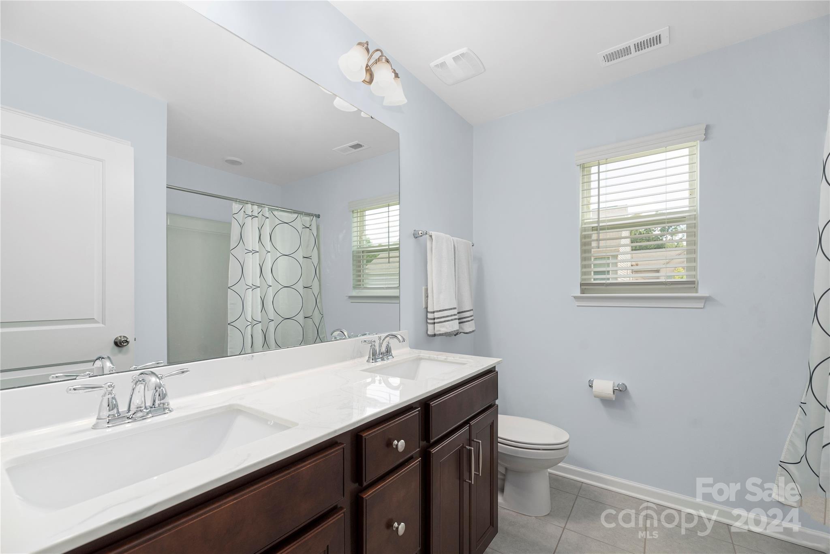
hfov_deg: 104.2
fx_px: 323
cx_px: 415
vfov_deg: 81.3
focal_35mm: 14
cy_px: 277
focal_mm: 14
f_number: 6.3
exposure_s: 1/20
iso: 320
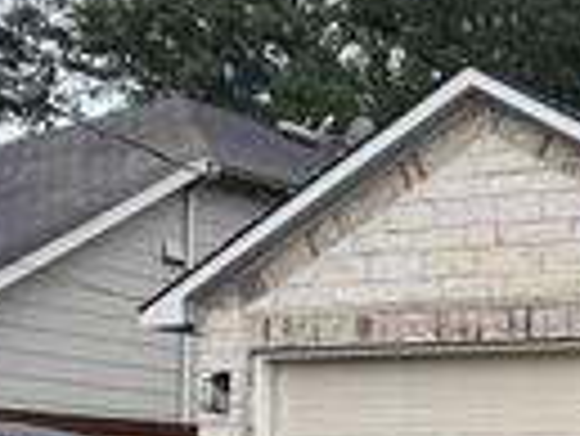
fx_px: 1560
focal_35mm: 93
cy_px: 555
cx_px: 908
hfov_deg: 18.3
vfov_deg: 15.2
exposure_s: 1/121
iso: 125
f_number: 1.78
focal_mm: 6.76
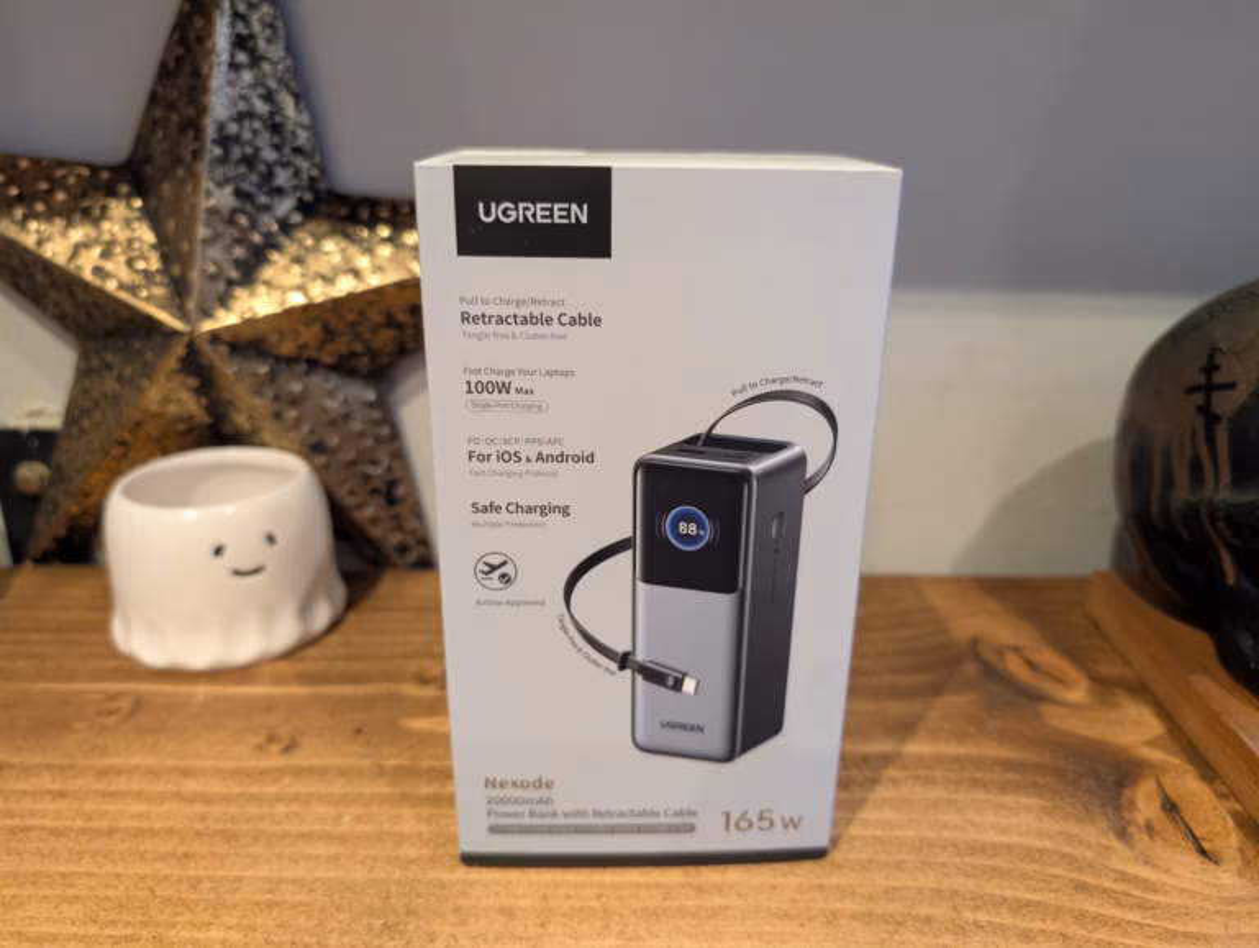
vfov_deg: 56.9
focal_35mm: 24
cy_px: 474
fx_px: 874
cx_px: 630
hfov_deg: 71.5
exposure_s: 1/100
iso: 1067
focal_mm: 6.9
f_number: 1.68
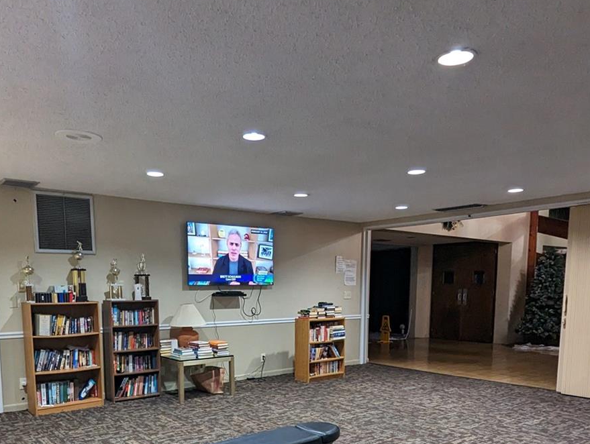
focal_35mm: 29
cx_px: 252
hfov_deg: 61.3
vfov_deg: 46.1
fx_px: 495
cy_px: 349
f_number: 2.2
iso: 303
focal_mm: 2.35
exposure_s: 1/27.6
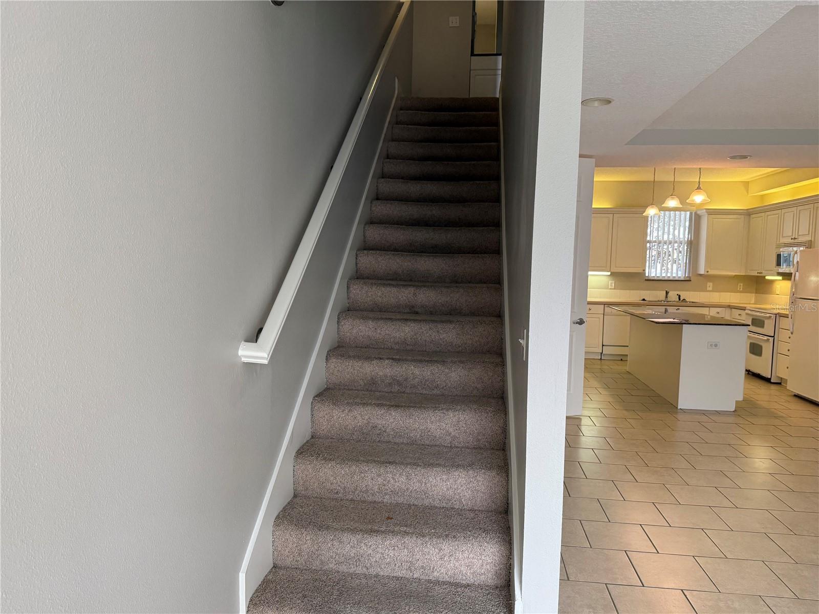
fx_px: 568
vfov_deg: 56.8
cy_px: 307
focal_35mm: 24
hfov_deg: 71.6
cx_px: 410
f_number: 1.78
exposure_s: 1/120
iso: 250
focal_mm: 6.76
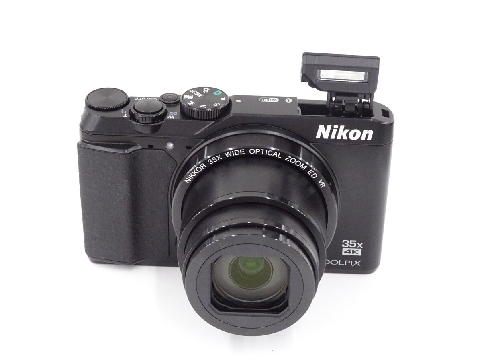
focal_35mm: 73
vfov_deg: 20.2
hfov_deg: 26.7
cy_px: 181
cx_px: 241
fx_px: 1016
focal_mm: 12.42
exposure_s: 1/80
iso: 1000
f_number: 5
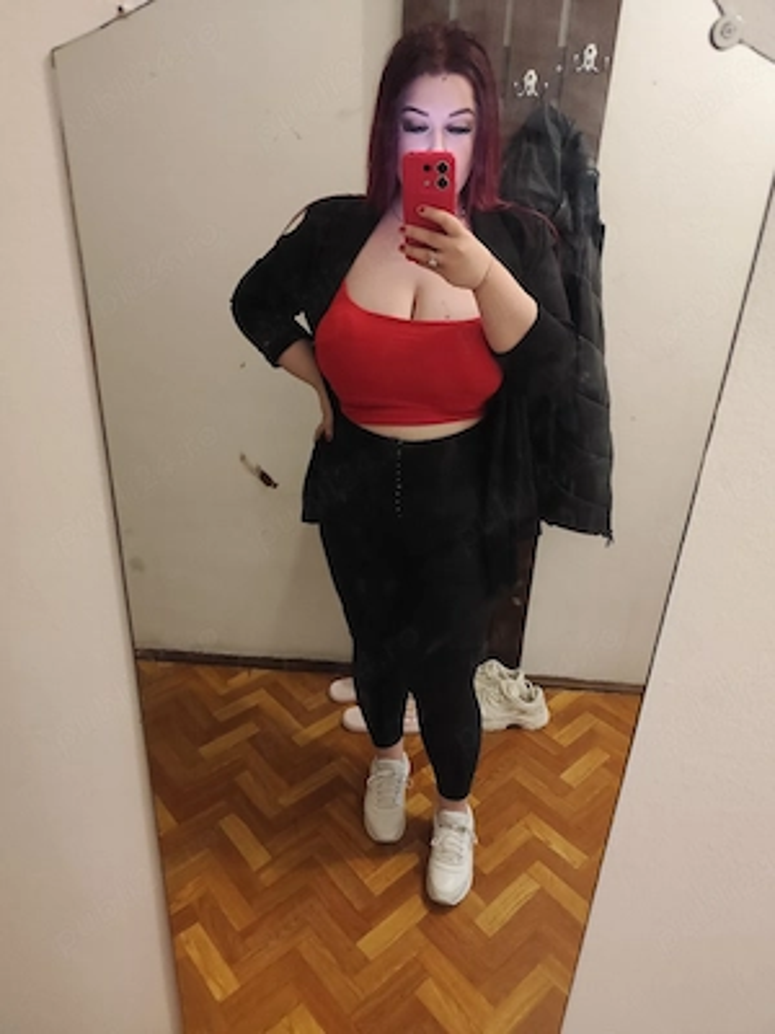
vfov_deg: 73.9
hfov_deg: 58.9
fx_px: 687
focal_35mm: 23
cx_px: 388
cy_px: 517
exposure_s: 1/16.7
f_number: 1.65
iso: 1600
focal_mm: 6.19
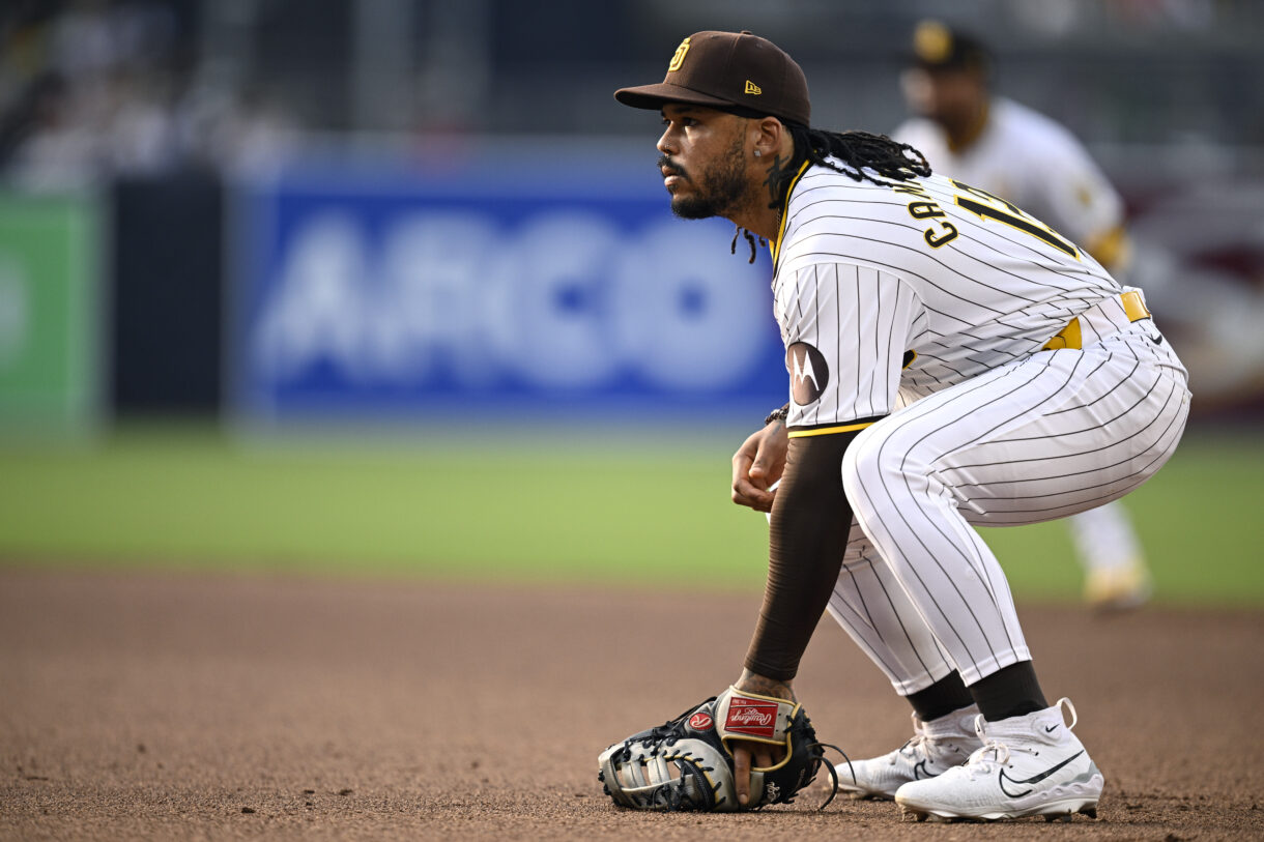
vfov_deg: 3.4
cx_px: 632
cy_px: 421
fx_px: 14042
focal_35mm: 400
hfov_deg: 5.2
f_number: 2.8
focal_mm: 400
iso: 640
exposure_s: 1/1600
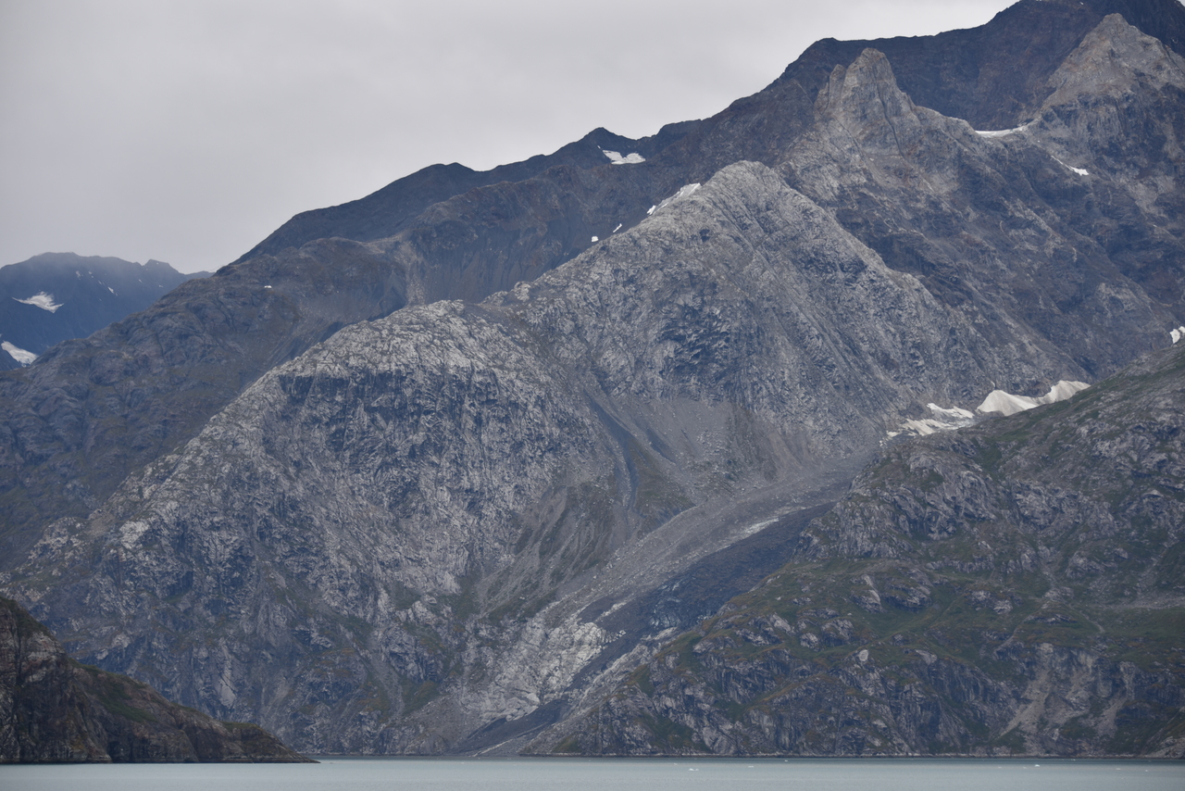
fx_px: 3687
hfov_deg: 18.3
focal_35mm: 112
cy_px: 396
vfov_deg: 12.2
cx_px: 592
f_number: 5.6
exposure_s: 1/250
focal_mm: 112
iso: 100
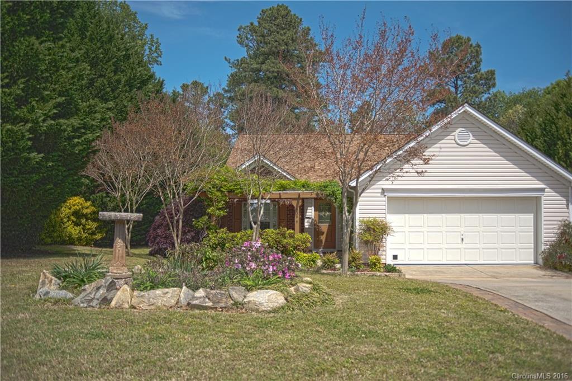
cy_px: 190
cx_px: 286
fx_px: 445
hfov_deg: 65.5
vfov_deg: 46.3
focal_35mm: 28
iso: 200
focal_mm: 28
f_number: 3.3
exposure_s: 1/160
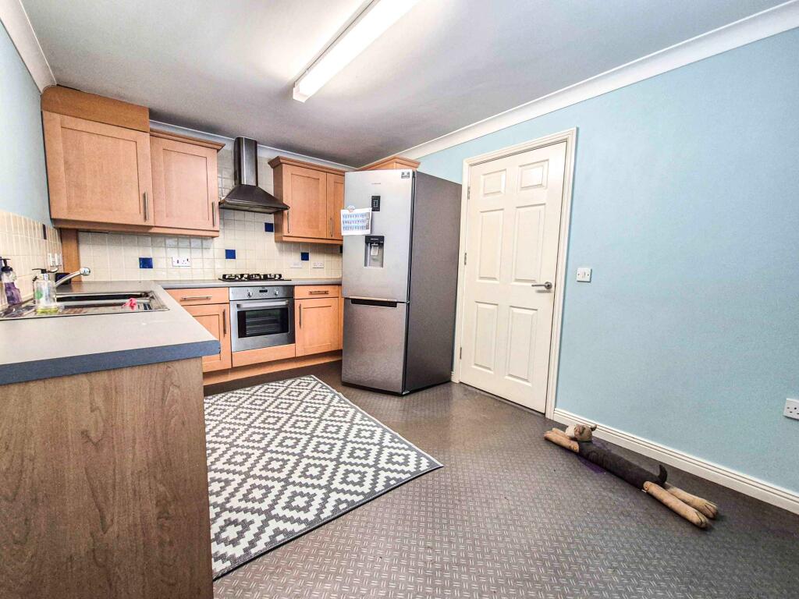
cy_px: 300
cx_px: 400
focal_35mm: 13
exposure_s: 1/50
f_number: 2.2
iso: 320
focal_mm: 2.2
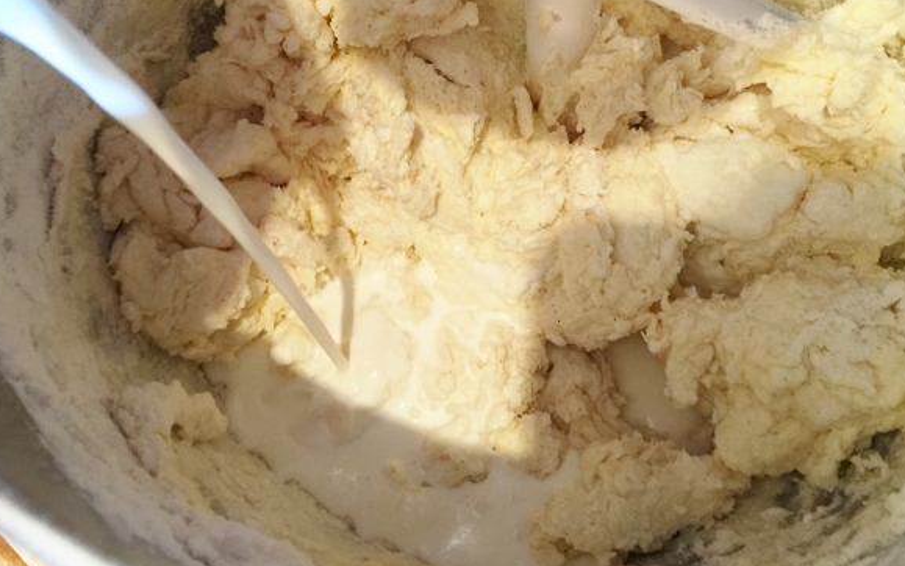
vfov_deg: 36.9
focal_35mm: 34
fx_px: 839
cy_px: 195
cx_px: 439
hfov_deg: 56.7
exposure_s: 1/10
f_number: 2.2
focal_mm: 4.15
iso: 100
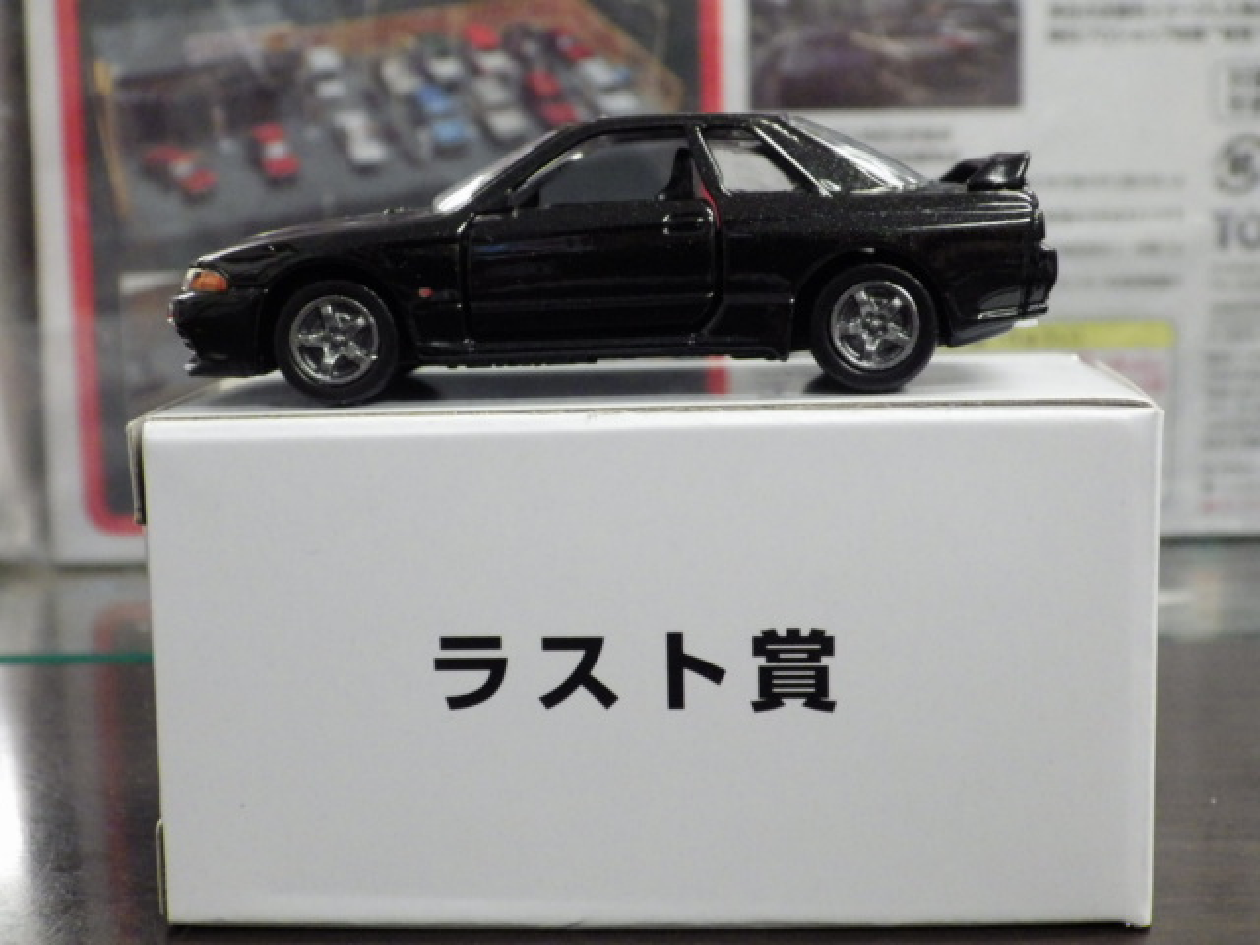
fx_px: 2148
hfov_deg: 32.7
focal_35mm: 59
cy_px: 472
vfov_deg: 24.8
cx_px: 630
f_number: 4
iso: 800
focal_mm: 10.7
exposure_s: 1/30
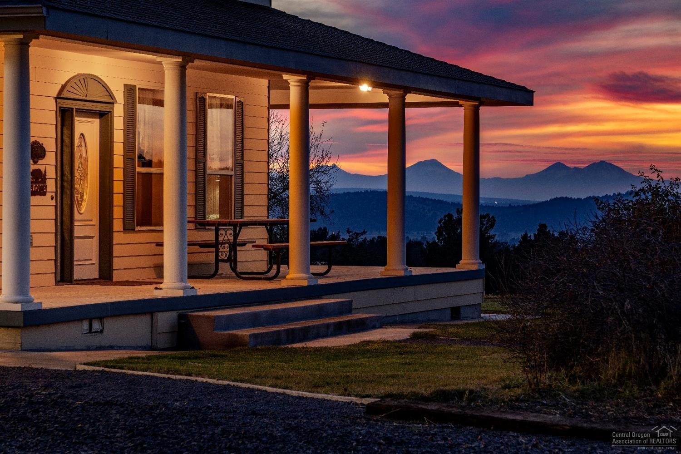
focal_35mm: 105
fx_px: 1986
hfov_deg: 19.5
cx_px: 340
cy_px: 227
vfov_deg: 13.0
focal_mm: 70
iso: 200
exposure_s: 1
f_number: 8
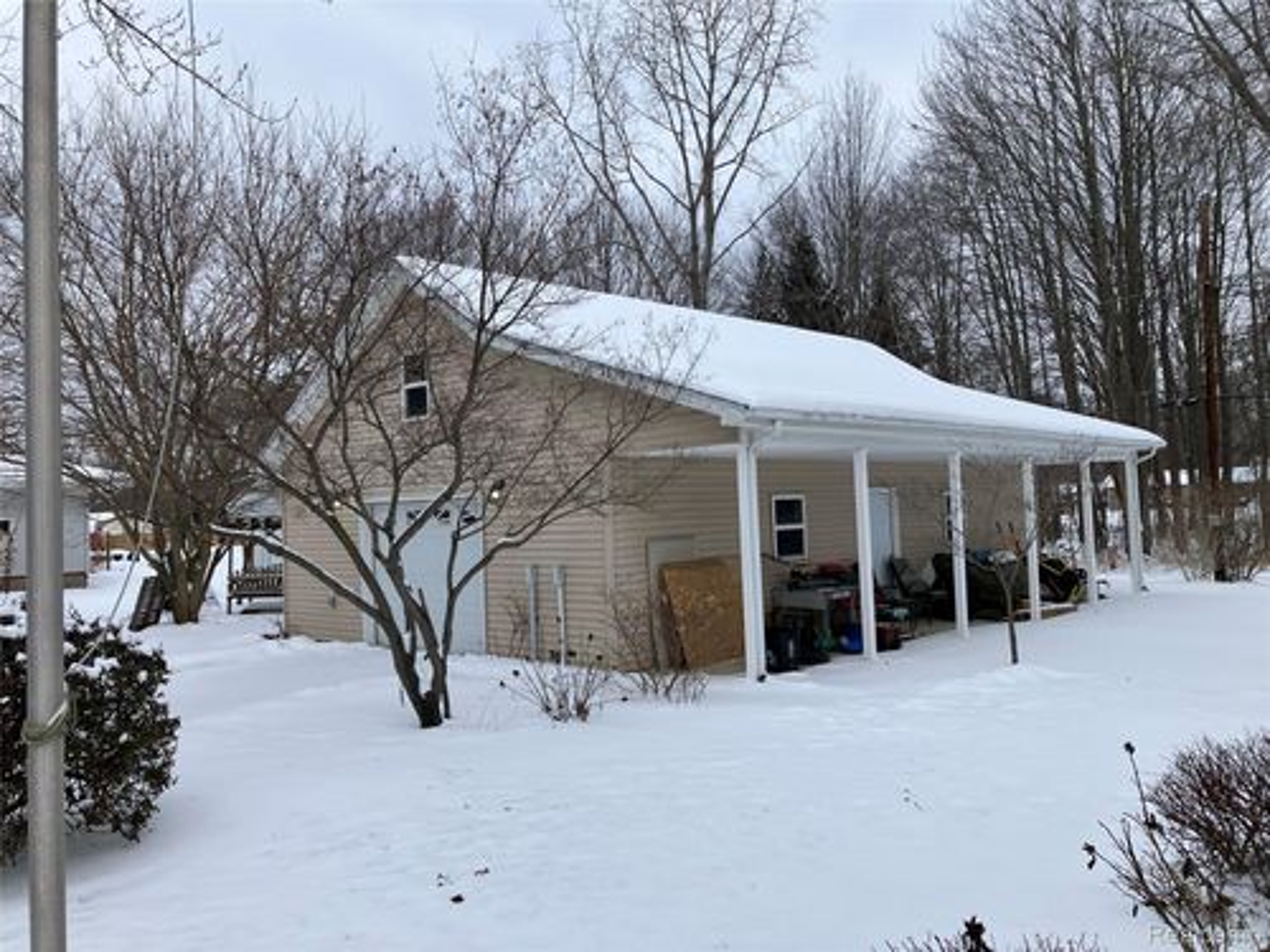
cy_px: 476
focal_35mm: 28
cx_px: 635
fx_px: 1027
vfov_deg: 49.7
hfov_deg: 63.4
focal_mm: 3.99
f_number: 1.8
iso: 32
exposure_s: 1/1263
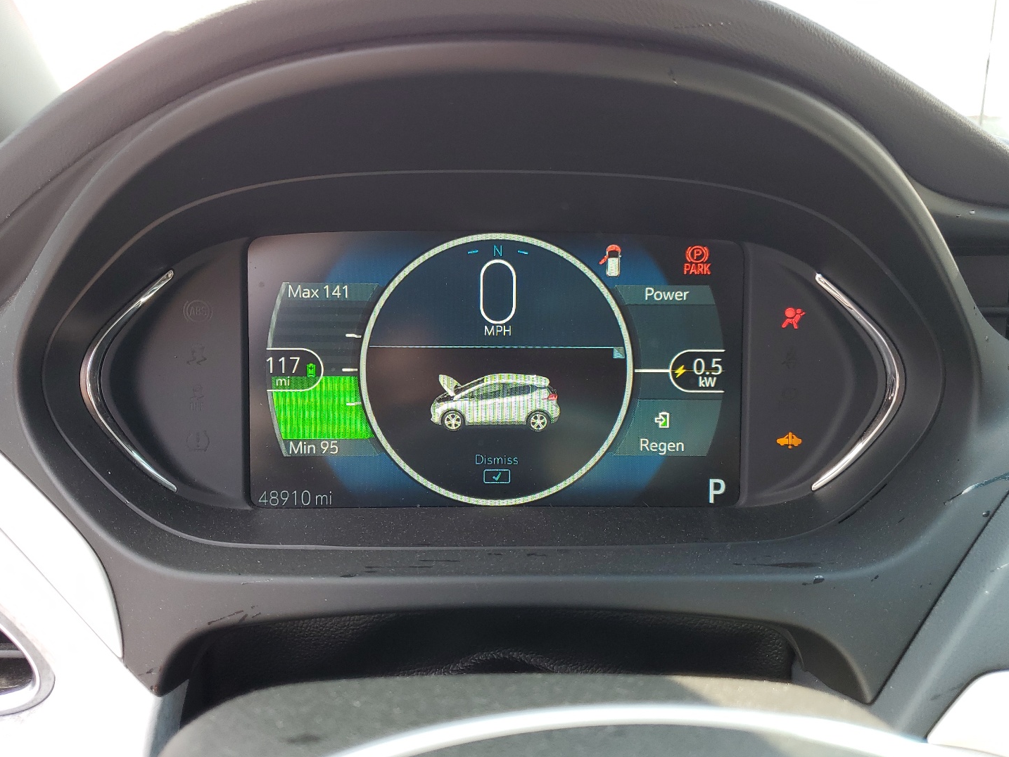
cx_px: 505
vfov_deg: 48.2
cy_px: 369
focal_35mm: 29
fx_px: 845
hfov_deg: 61.7
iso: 50
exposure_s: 1/143
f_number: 1.5
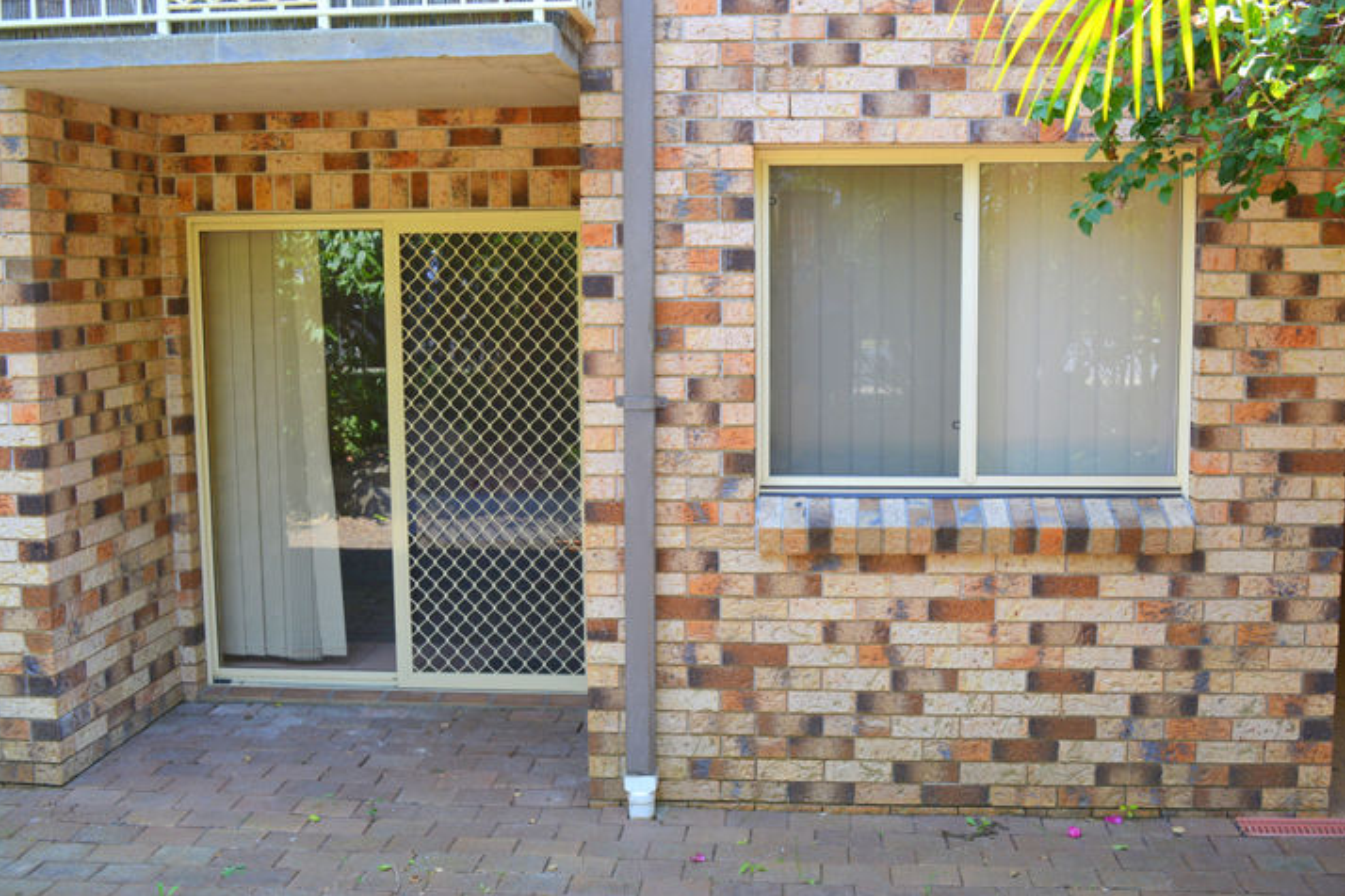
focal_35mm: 37
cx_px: 738
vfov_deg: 35.9
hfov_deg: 51.8
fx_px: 1382
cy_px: 395
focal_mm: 22
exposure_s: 1/125
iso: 200
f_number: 5.6
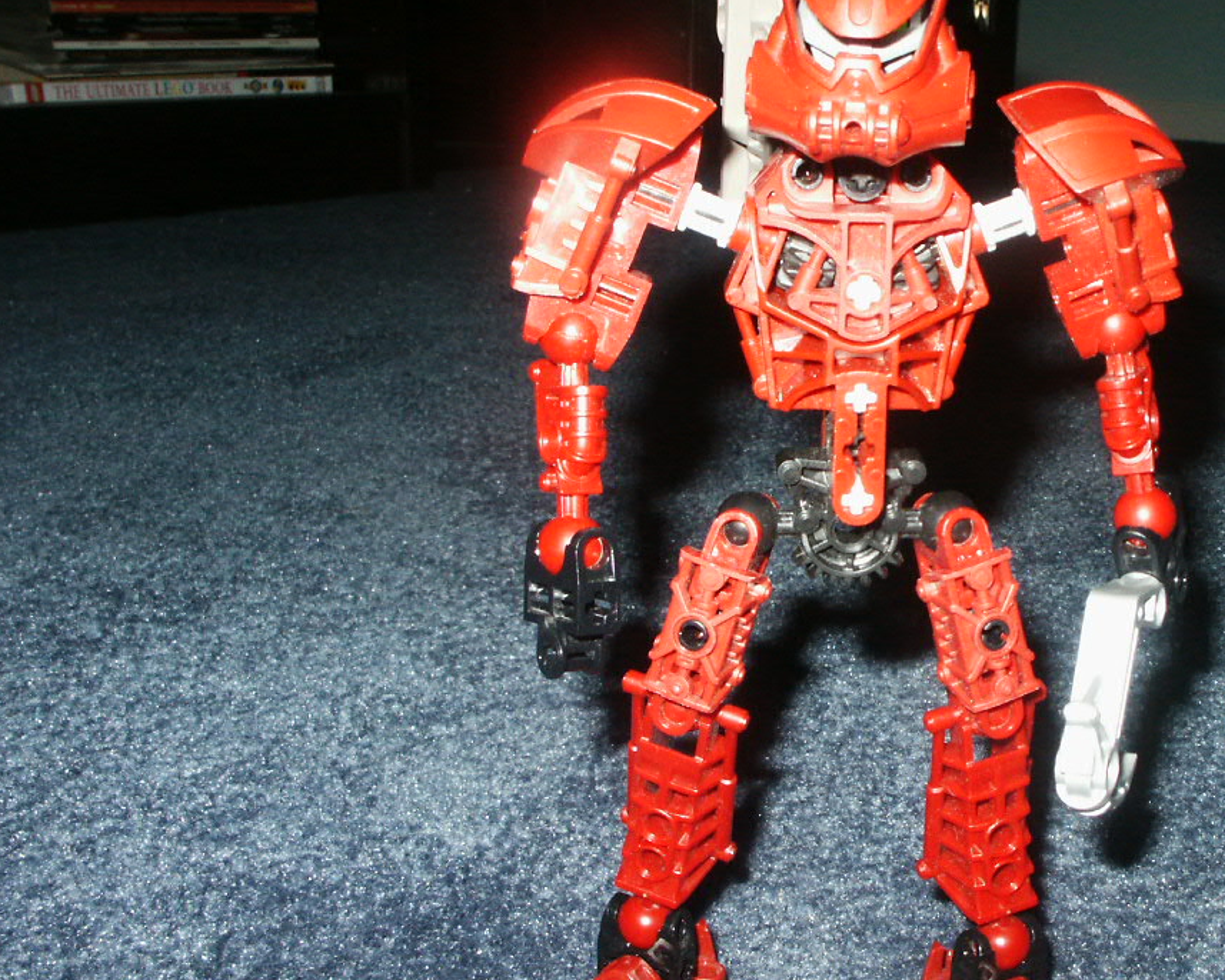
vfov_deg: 29.7
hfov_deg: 35.9
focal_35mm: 51
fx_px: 1849
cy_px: 489
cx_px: 898
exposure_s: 1/45
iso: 200
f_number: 6.7
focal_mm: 7.19
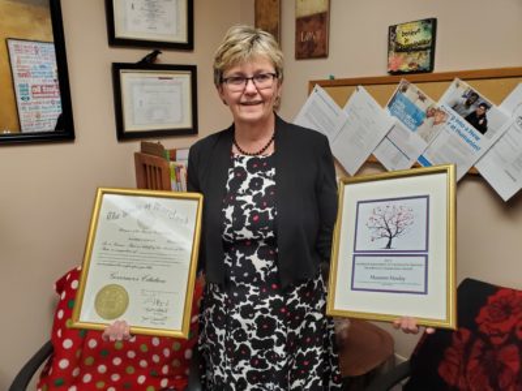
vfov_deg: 53.1
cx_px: 261
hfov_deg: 67.3
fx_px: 392
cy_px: 196
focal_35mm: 26
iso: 320
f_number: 2.4
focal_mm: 4.3
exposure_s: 1/120
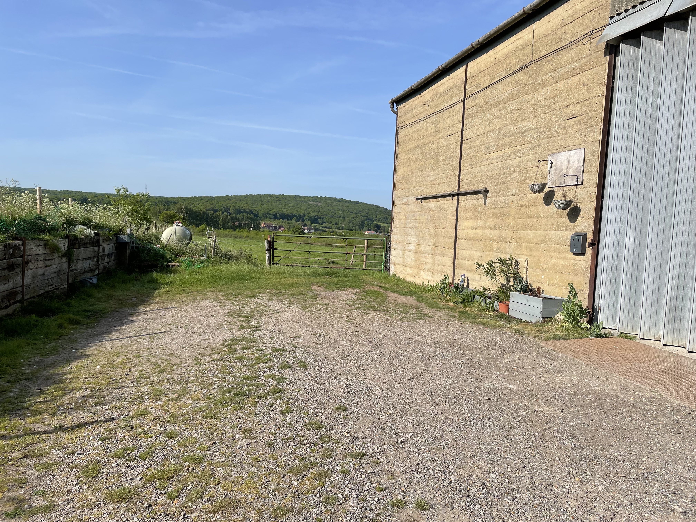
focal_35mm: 26
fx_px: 523
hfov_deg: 67.3
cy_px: 261
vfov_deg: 53.1
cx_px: 348
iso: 32
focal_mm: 4.2
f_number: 1.6
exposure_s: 1/3731
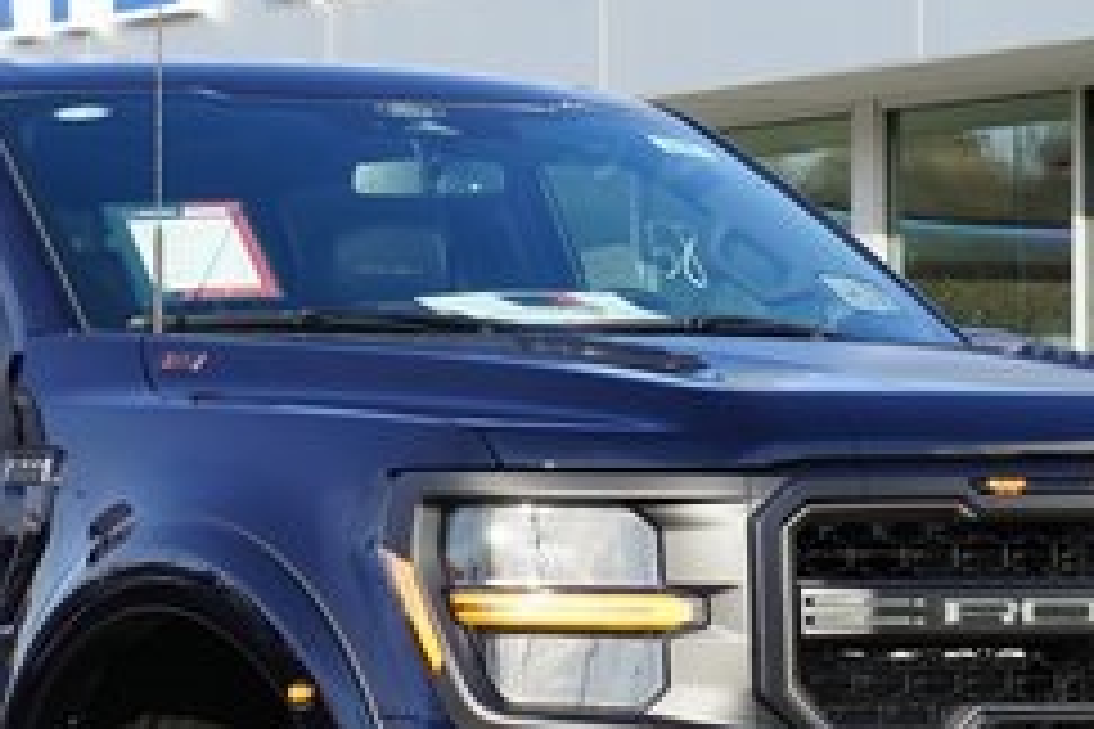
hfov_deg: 10.7
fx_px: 5834
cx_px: 306
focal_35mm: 192
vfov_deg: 7.1
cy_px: 511
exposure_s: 1/100
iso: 100
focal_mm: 73
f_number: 9
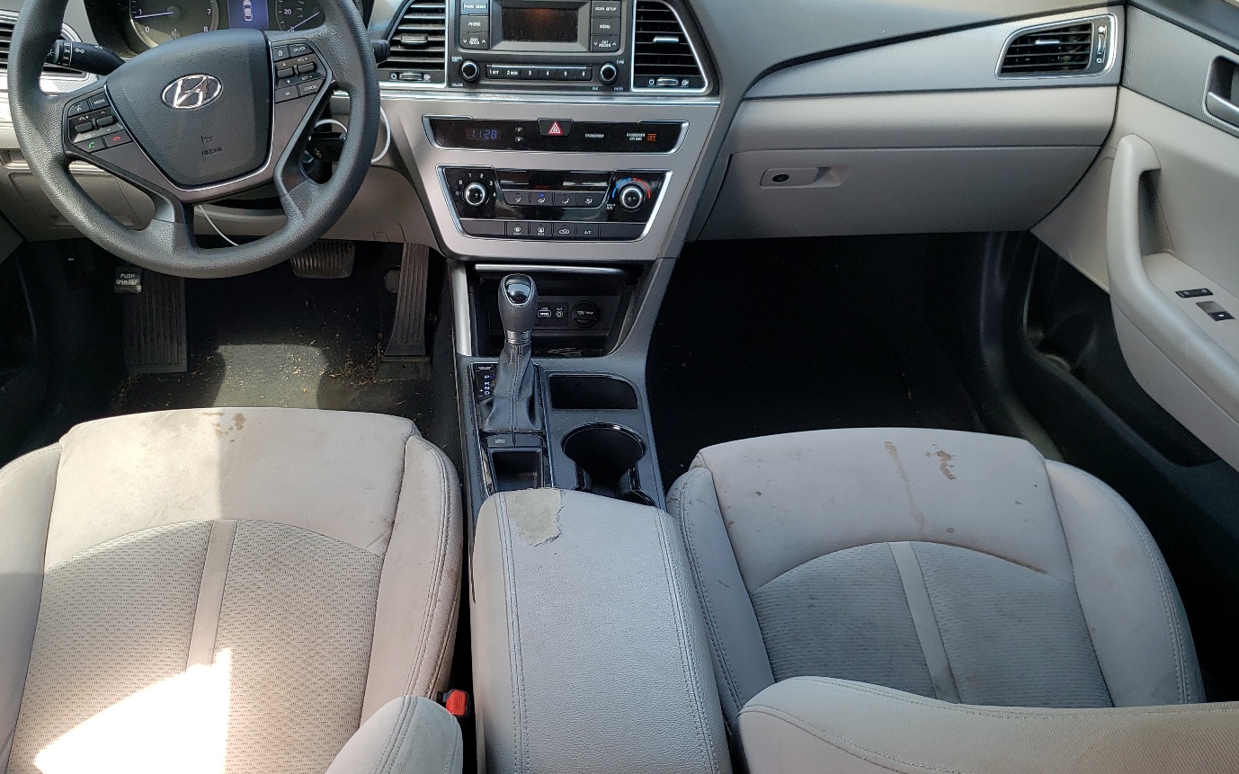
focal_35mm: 32
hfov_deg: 59.4
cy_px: 387
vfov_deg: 39.4
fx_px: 1080
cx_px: 528
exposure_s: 1/179
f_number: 1.5
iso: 50
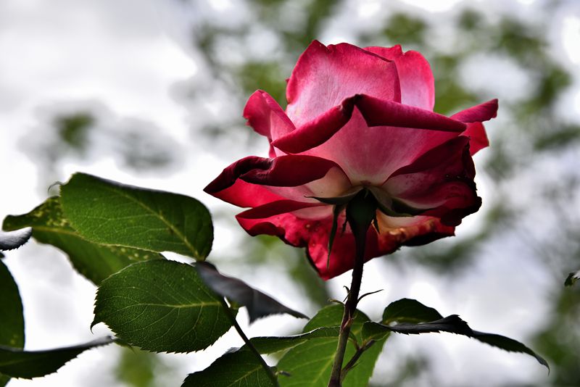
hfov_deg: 17.1
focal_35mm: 120
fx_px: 1934
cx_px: 290
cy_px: 194
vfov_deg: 11.4
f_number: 8
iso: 200
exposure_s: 1/250
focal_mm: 120
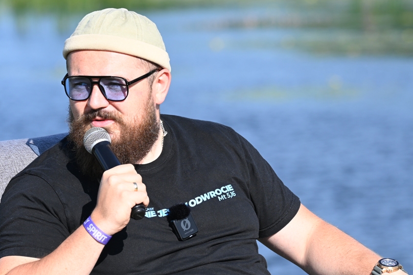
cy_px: 194
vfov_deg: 3.6
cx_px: 190
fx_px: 4417
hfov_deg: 5.4
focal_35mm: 385
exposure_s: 1/500
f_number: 5.6
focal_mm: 180
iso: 140
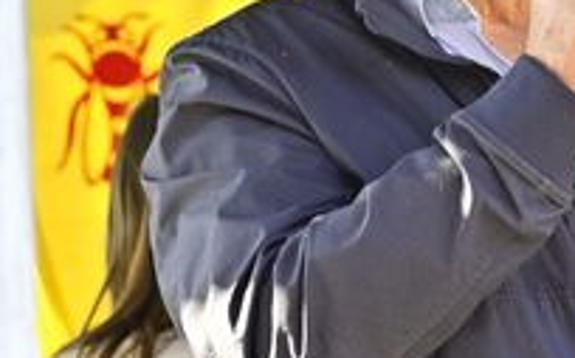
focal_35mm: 450
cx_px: 521
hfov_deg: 4.7
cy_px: -39
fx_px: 7044
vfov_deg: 2.9
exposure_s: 1/400
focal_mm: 200
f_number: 11
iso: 1600
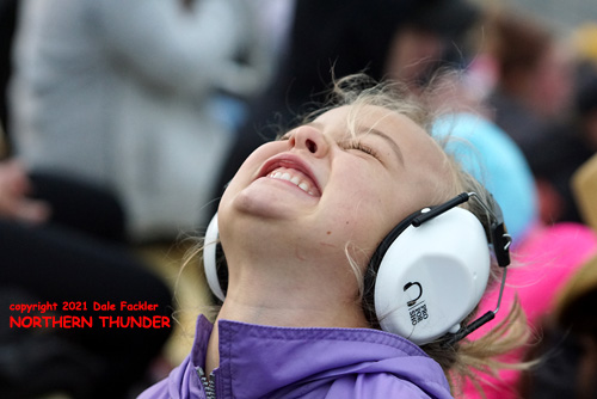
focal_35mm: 105
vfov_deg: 13.1
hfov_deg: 19.4
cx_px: 298
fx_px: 1742
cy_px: 200
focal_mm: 70
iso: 1600
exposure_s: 1/400
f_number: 3.5
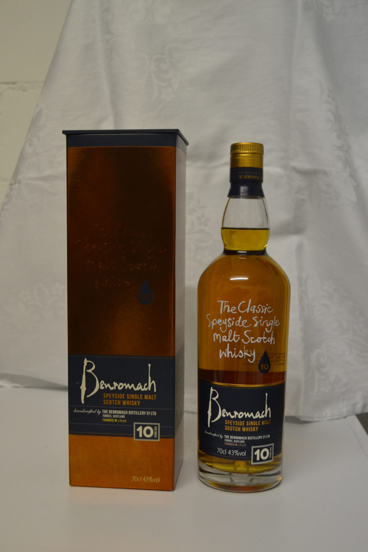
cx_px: 184
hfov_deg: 30.9
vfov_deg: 45.0
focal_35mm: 44
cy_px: 276
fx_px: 667
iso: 1000
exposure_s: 1/60
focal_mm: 29
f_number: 4.5
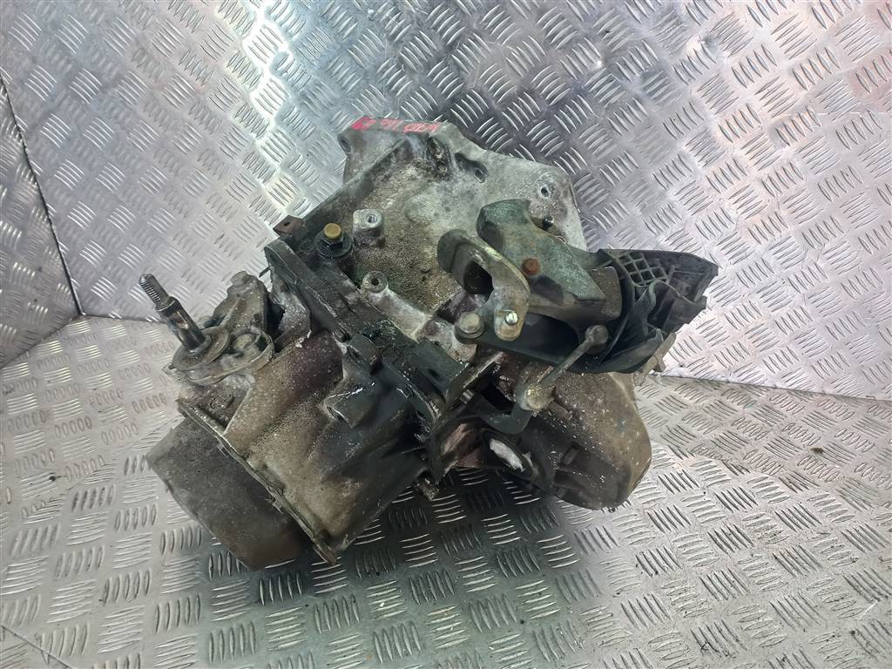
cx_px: 446
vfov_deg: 54.9
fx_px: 644
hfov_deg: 69.4
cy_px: 334
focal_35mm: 25
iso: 64
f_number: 1.8
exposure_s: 1/50
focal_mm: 4.6
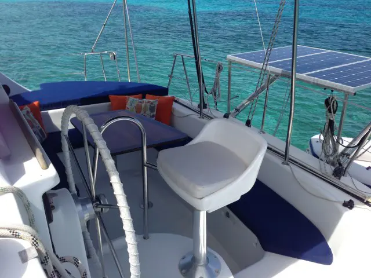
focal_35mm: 33
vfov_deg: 42.9
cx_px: 186
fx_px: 354
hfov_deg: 55.4
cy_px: 139
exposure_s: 1/1261
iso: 50
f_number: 2.4
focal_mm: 4.12
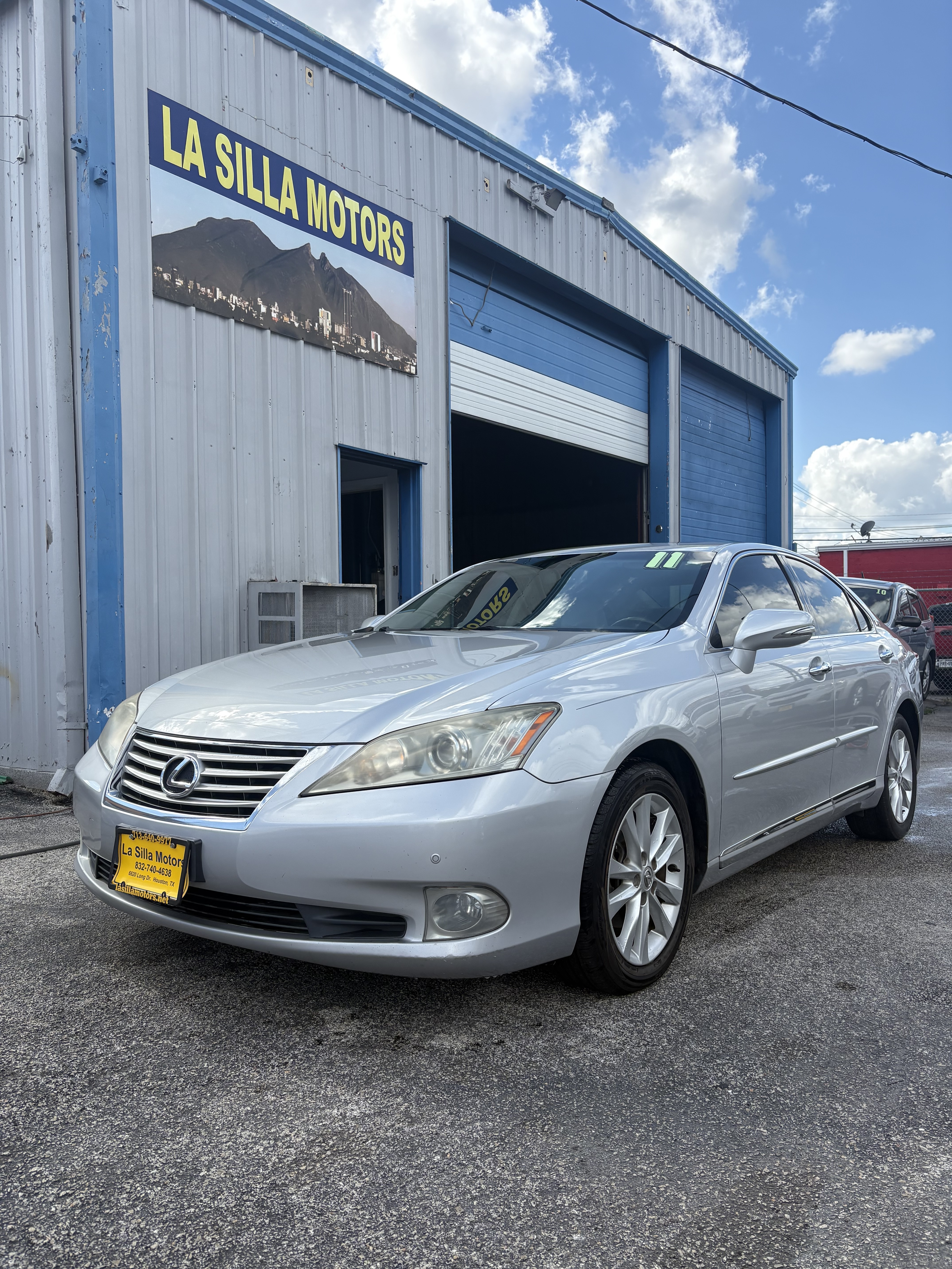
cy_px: 634
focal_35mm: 26
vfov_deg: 67.3
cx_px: 476
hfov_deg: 53.1
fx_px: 953
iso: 50
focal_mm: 5.96
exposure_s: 1/2012
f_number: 1.6
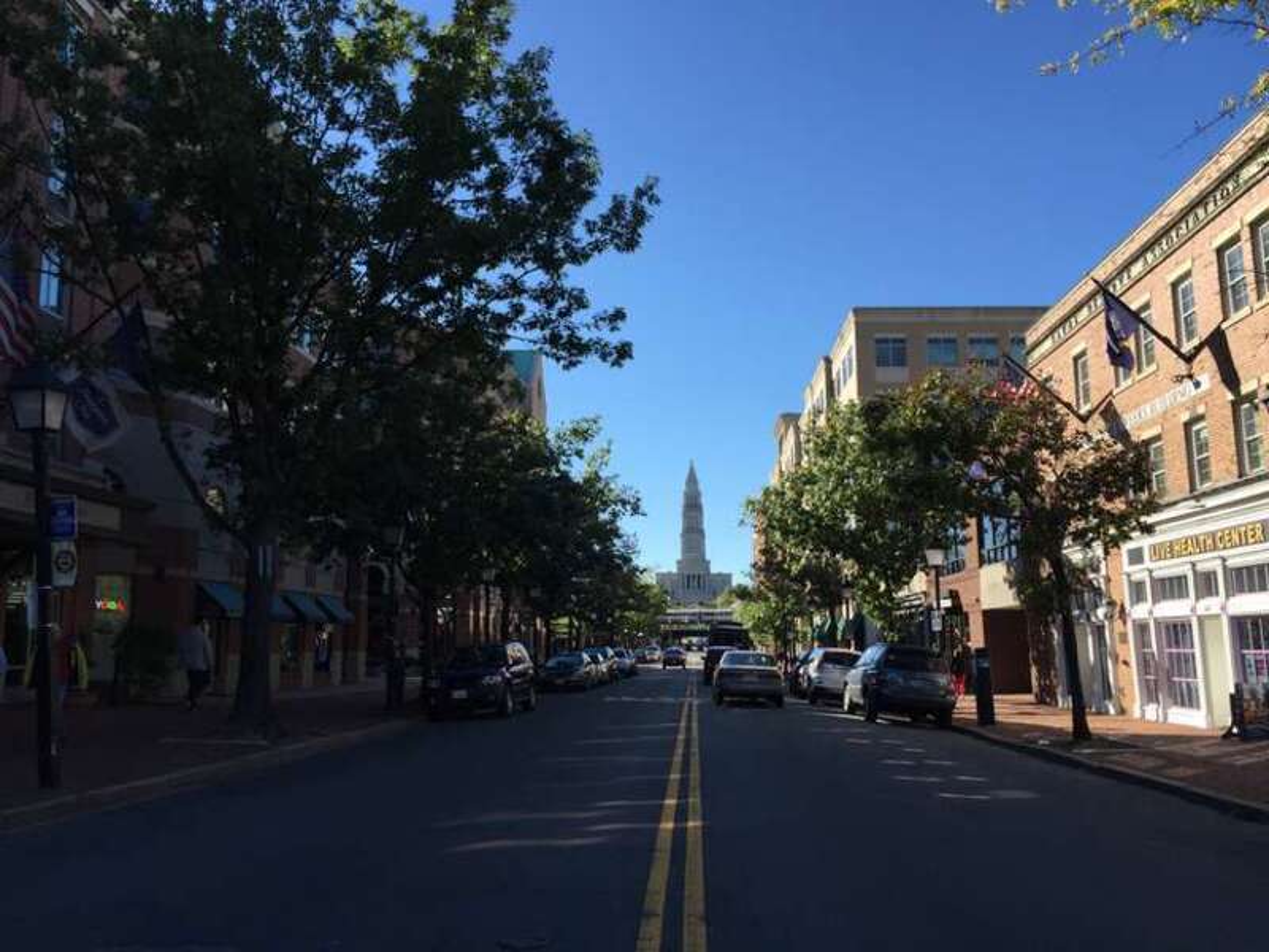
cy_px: 476
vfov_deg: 48.2
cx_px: 634
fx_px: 1063
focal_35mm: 29
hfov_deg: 61.7
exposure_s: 1/1236
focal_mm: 4.15
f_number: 2.2
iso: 32
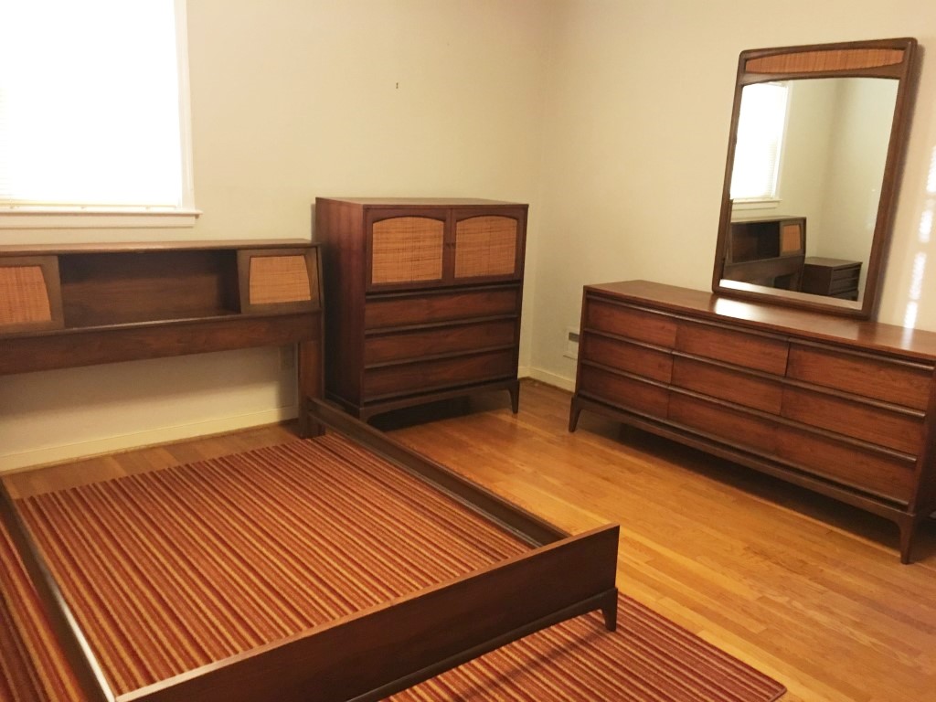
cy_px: 351
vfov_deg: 48.2
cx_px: 468
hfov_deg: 61.7
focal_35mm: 29
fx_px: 784
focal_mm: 4.15
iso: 200
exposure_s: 1/24
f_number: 2.2
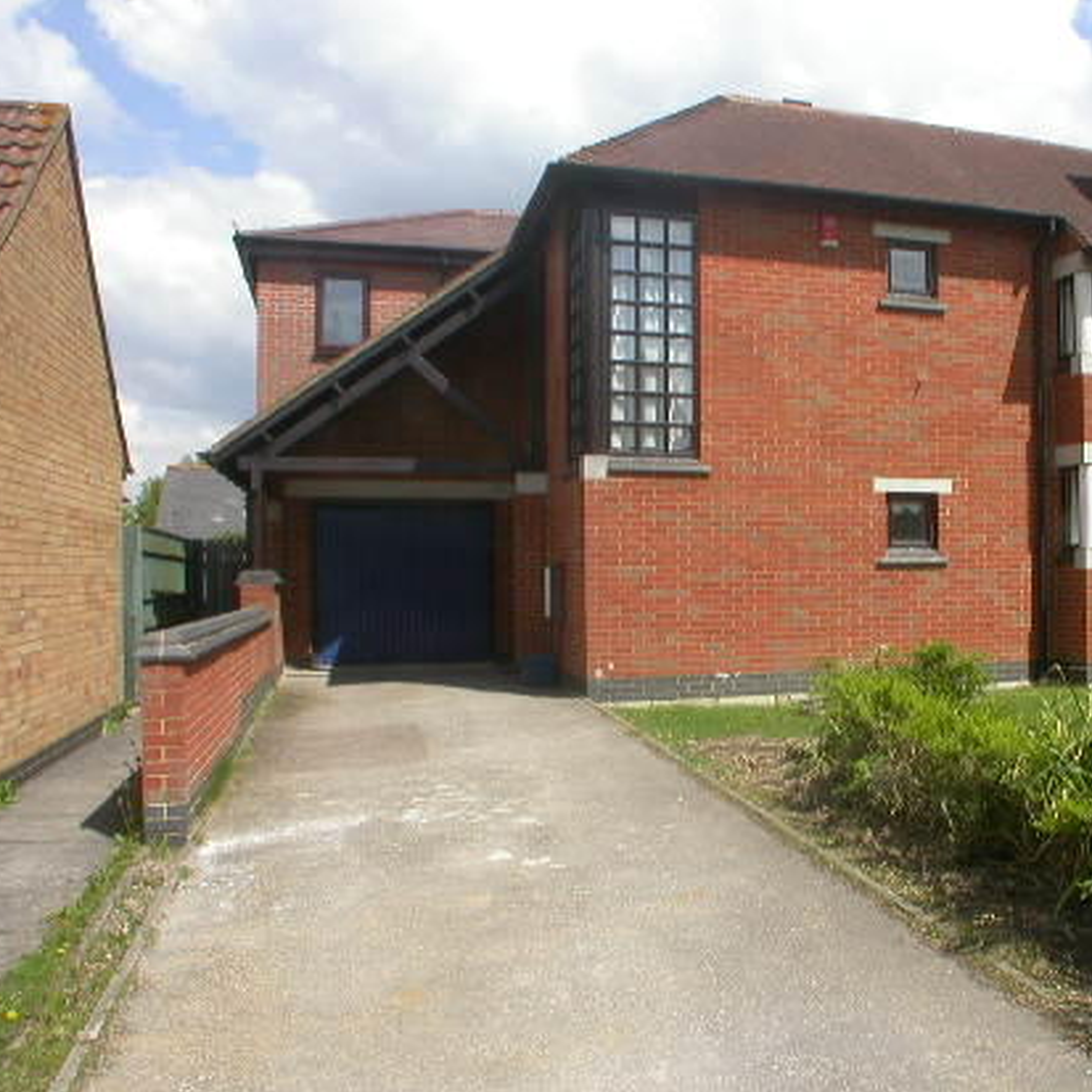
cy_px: 547
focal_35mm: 52
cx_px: 804
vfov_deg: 32.8
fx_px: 1856
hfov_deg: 32.2
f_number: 7.5
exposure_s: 1/290
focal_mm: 7.85
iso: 100
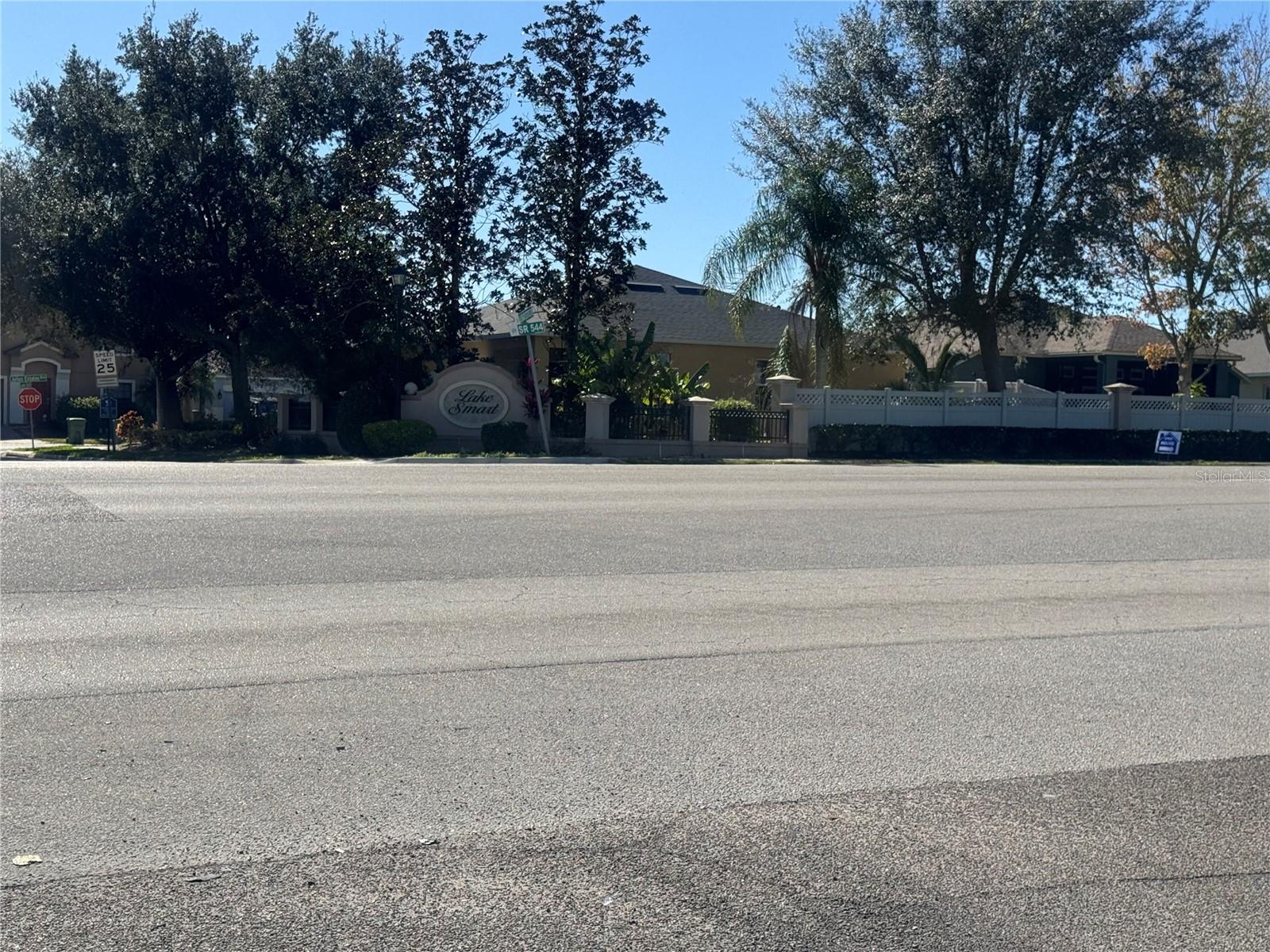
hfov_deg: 39.7
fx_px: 1761
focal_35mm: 48
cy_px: 476
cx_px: 635
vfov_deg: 30.3
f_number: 1.78
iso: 80
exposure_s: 1/7092
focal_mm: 6.76
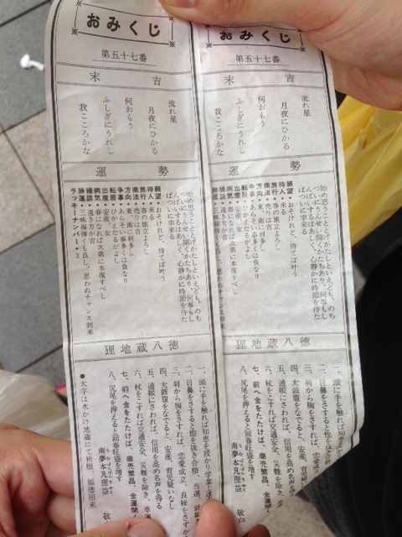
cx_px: 201
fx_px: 511
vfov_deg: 55.4
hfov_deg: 42.9
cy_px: 268
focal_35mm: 33
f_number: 2.4
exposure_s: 1/120
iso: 50
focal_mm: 4.13
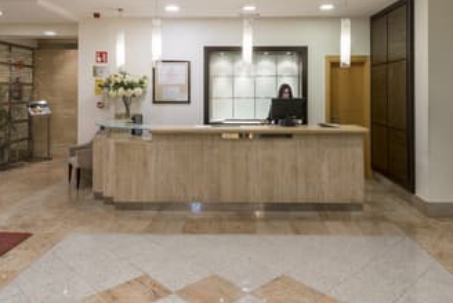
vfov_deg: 44.5
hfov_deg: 63.6
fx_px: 365
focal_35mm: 29
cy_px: 105
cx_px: 243
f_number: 9
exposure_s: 1/2
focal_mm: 19
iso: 100
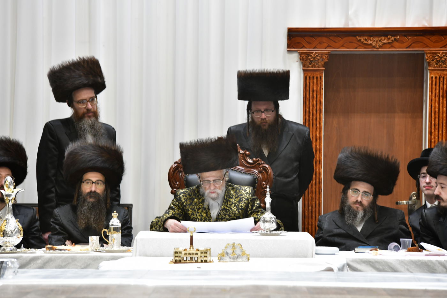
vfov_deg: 6.9
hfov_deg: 10.3
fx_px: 2483
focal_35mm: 200
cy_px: 149
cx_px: 224
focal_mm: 200
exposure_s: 1/100
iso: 1600
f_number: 5.6
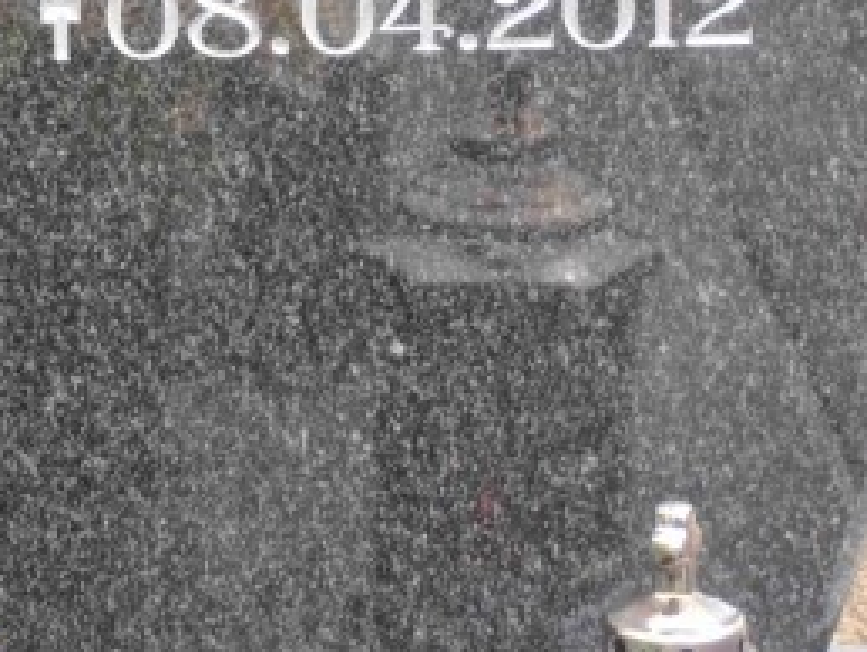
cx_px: -47
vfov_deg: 5.4
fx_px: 6894
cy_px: -134
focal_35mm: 275
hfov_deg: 7.2
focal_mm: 19.64
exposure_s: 1/125
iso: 80
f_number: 5.5
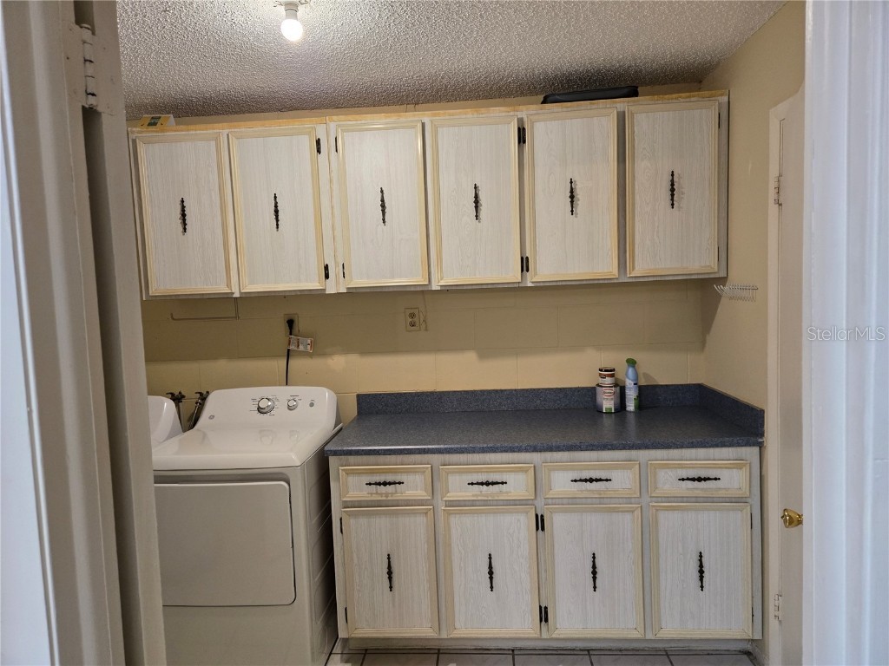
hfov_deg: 73.9
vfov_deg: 58.9
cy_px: 333
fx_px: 591
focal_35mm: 23
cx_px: 444
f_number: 1.8
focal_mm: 5.4
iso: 500
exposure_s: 1/120
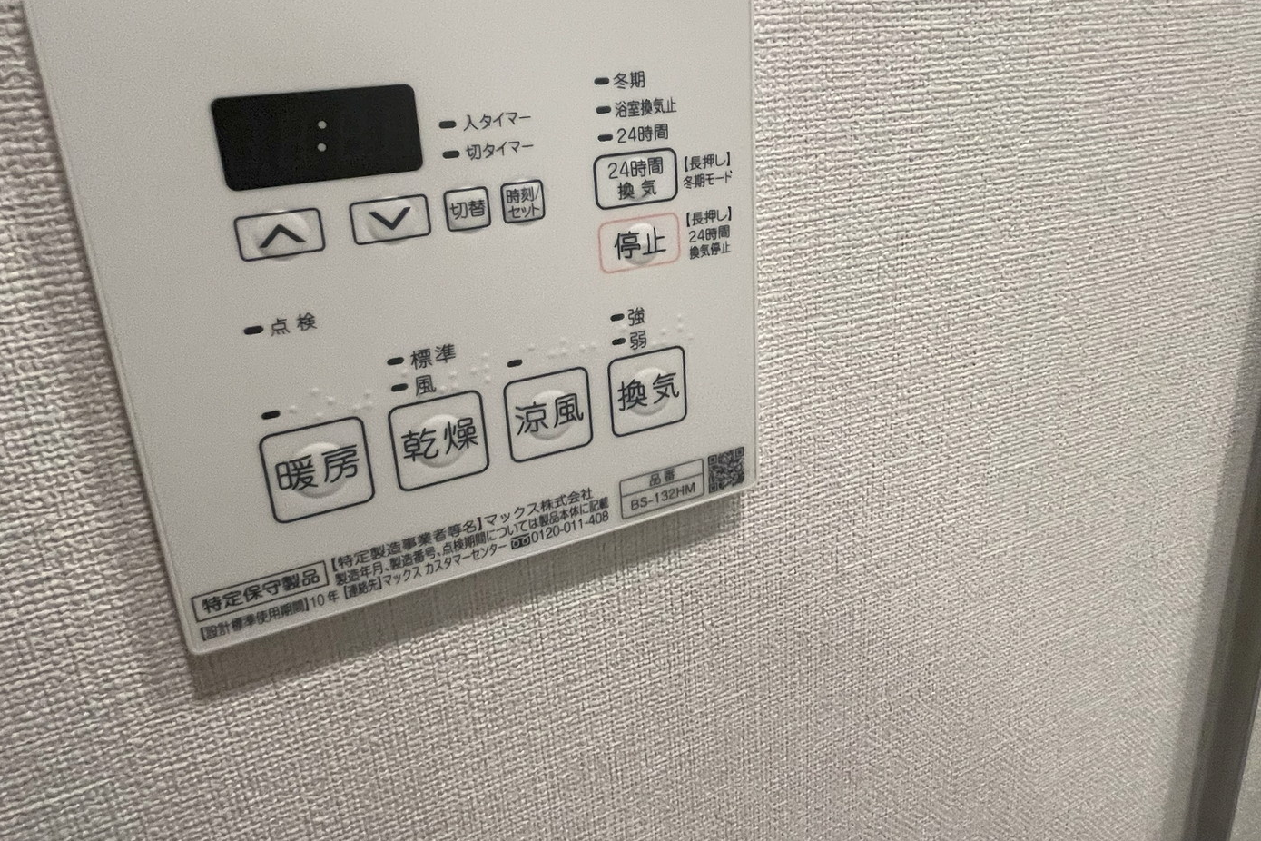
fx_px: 806
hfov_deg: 76.1
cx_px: 623
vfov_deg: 54.4
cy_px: 308
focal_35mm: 23
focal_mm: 1.54
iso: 250
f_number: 2.4
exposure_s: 1/100
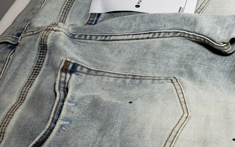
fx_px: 423
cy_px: 2
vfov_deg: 19.2
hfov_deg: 28.2
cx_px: 261
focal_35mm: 66
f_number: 1.5
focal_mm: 4.3
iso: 50
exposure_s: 1/450
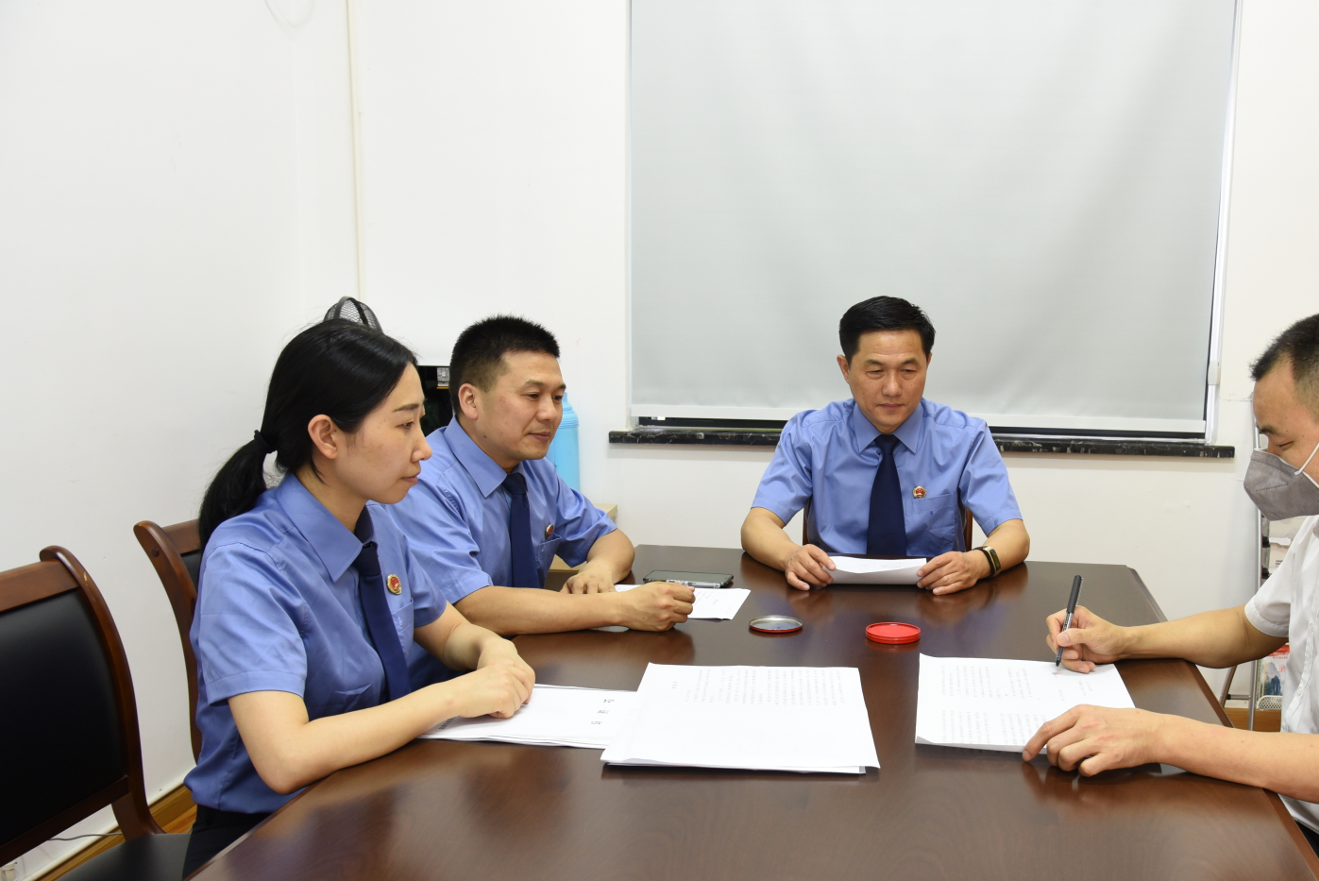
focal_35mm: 31
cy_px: 551
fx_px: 1136
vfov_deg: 42.1
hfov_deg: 59.2
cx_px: 849
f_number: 5.6
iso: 1000
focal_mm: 24
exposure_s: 1/15
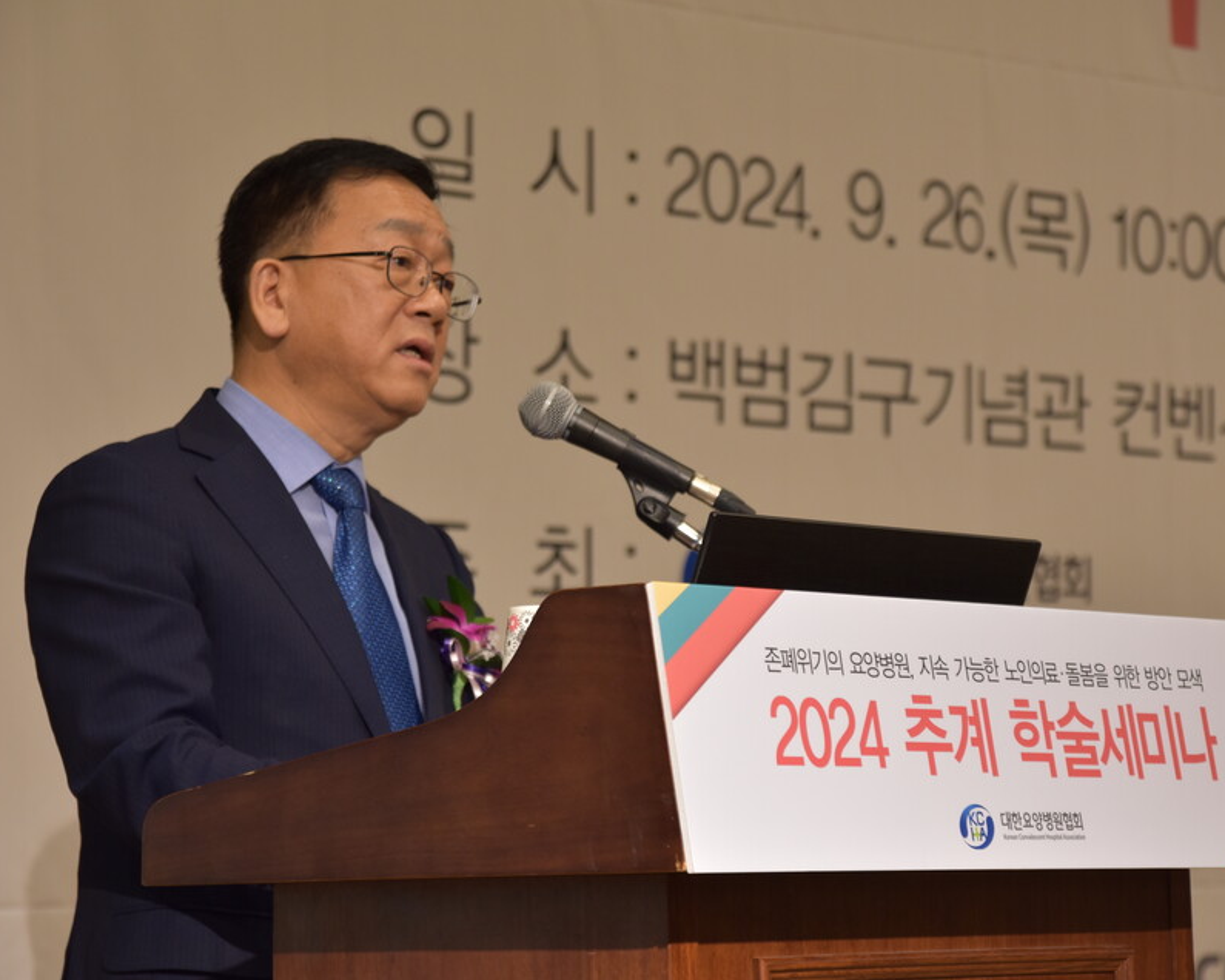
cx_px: 624
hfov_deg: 16.2
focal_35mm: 119
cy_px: 490
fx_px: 4314
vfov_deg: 13.0
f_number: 4
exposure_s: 1/60
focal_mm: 70
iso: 400
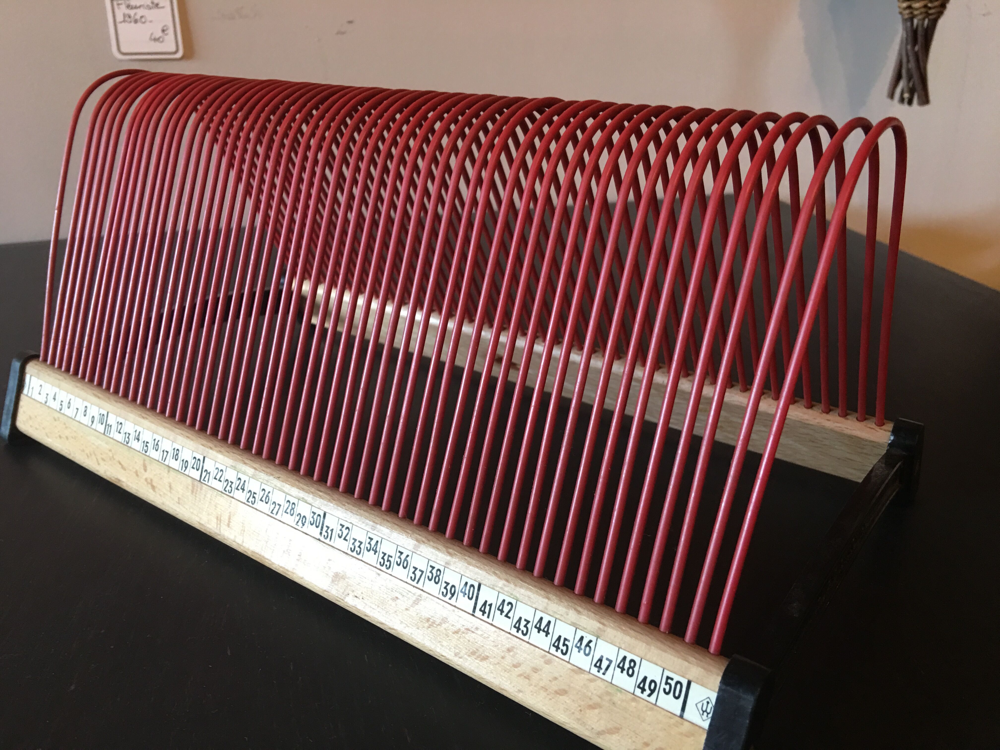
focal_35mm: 29
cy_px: 375
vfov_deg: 48.2
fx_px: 838
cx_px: 500
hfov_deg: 61.7
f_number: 2.2
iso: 64
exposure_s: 1/17
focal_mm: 4.15
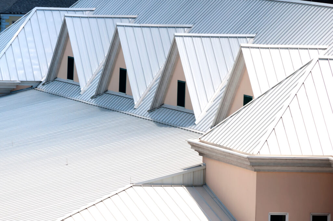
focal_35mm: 255
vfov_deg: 5.4
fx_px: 2356
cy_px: 110
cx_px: 166
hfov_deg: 8.1
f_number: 11
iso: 200
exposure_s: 1/500
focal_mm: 170
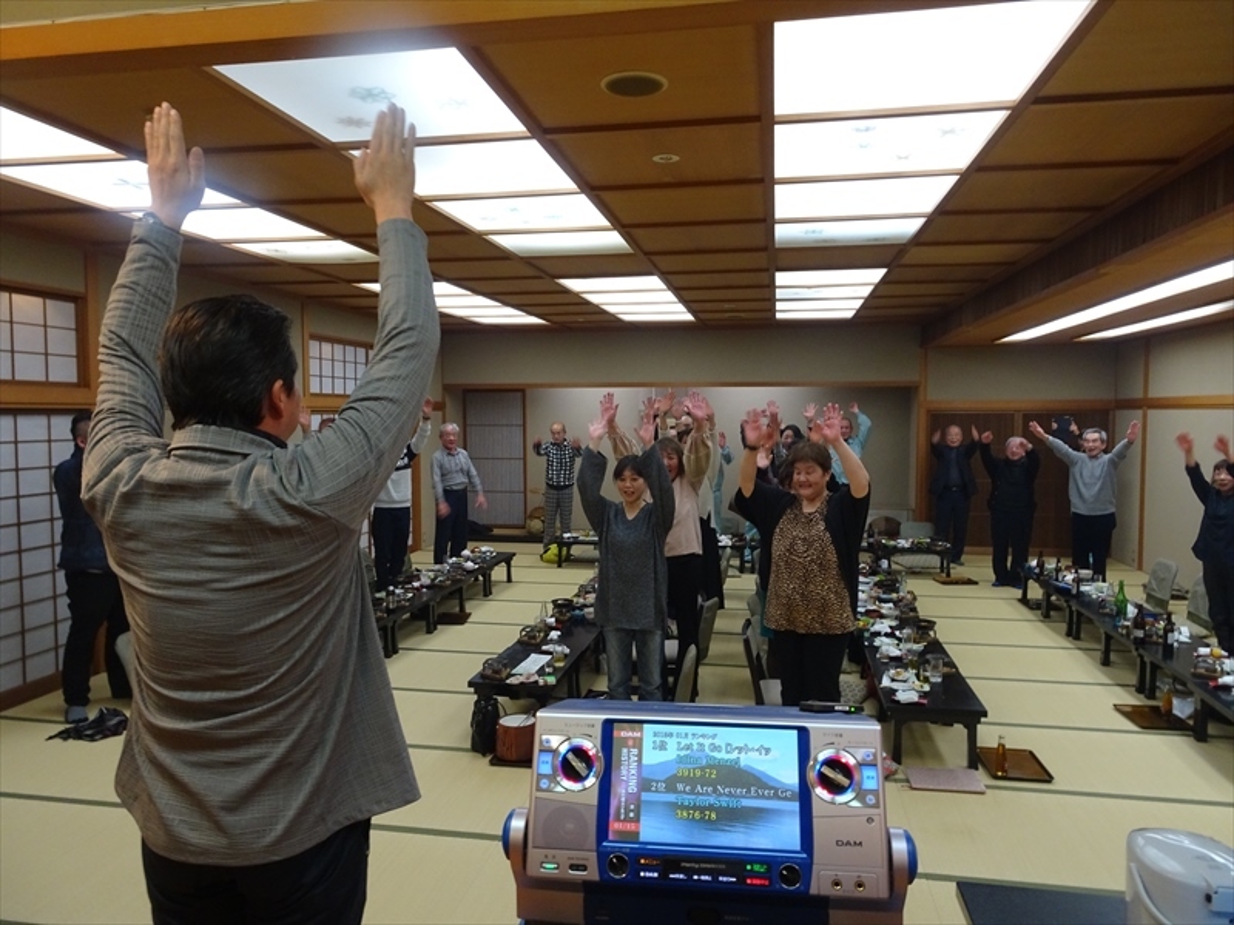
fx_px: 856
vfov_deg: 56.8
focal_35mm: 24
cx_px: 617
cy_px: 462
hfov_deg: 71.6
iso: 160
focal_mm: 4.1
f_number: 3.5
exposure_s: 1/30
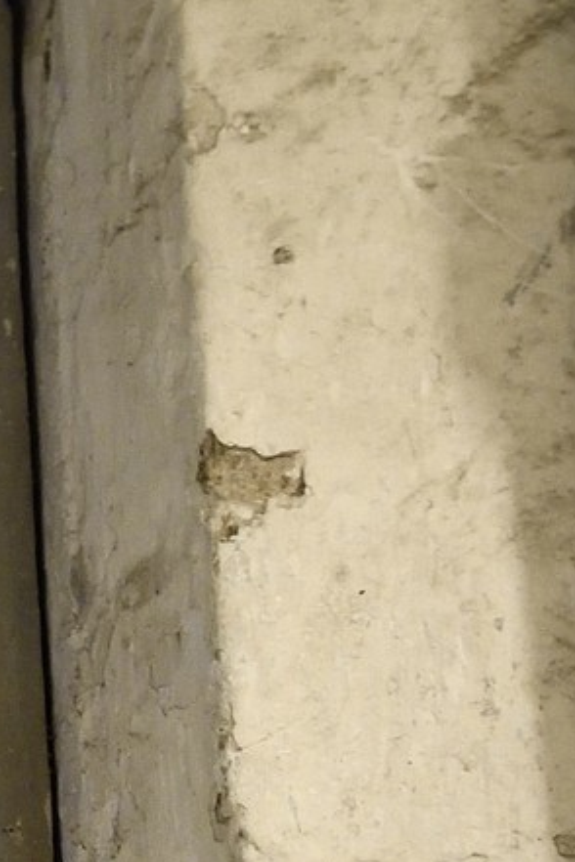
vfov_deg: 13.3
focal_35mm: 147
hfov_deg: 8.4
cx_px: -915
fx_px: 3522
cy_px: 1234
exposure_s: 1/6
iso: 1600
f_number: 4.5
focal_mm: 27
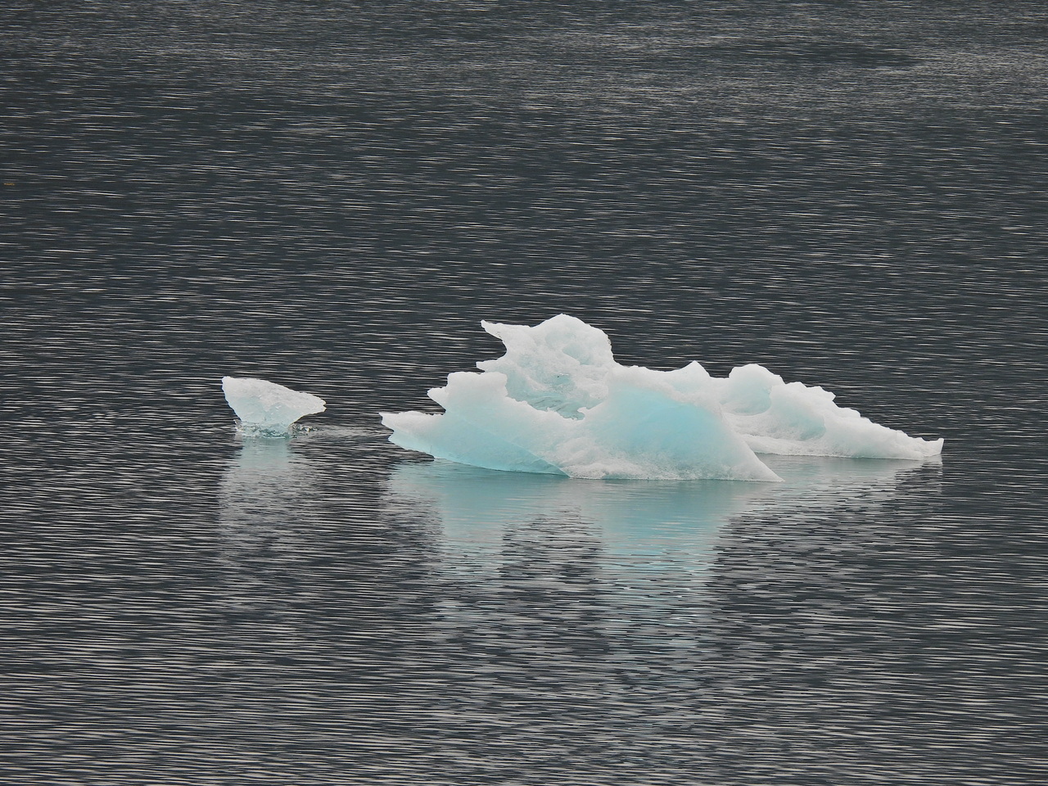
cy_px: 393
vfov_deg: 2.5
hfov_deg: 3.3
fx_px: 18165
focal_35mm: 600
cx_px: 524
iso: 100
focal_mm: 107
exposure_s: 1/400
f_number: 5
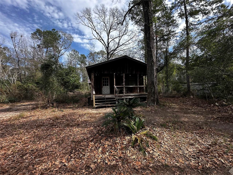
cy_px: 88
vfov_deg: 85.7
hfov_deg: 102.1
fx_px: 94
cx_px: 116
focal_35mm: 14
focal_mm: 2.22
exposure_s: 1/447
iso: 40
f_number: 2.2
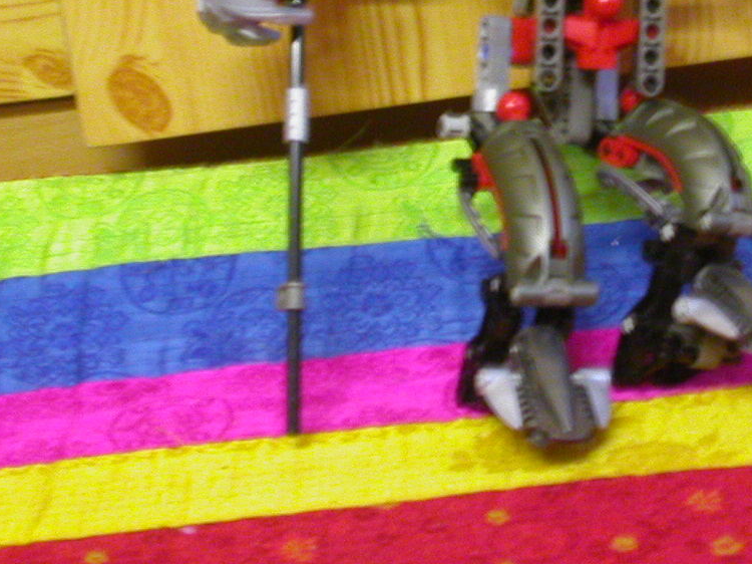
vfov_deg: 14.8
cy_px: 98
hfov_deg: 19.7
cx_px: 552
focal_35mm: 99
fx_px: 2150
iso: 360
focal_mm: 8.9
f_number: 3.4
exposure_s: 1/4
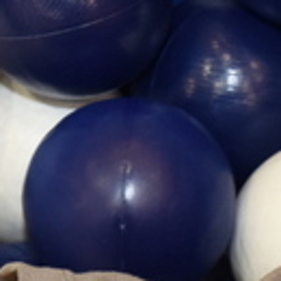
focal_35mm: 315
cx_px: 354
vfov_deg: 5.5
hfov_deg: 5.5
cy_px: 405
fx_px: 2893
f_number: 3.5
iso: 1000
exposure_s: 1/160
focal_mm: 40
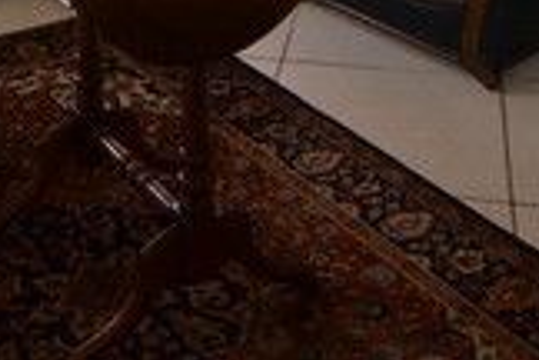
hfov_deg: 28.3
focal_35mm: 71
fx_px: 1063
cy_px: -383
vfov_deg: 15.1
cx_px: 193
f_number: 4
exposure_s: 1/125
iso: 360
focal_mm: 10
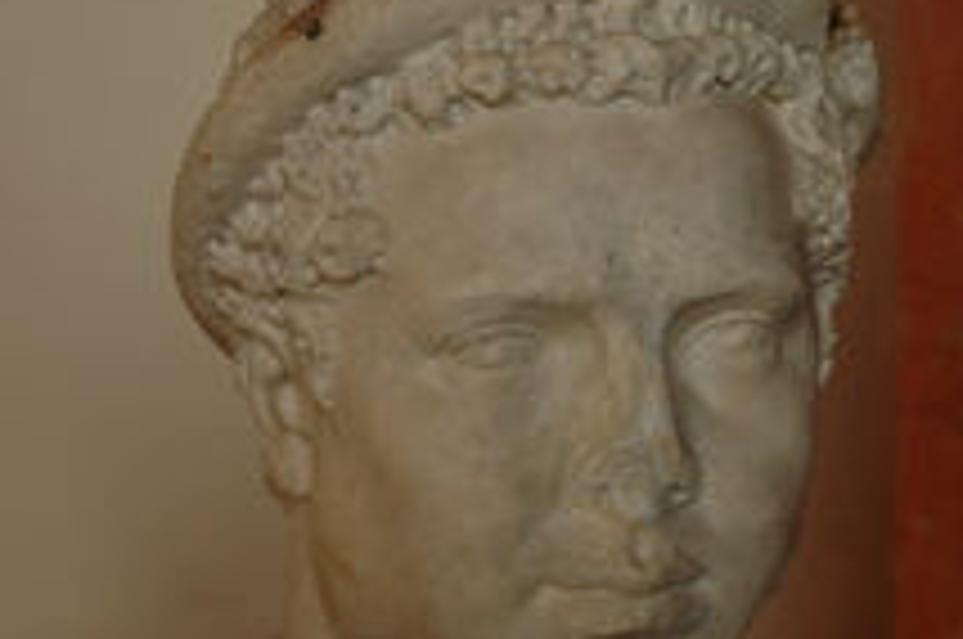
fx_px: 3632
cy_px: 338
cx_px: 554
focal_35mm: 136
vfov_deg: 10.1
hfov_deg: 15.1
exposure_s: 1/45
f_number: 4.5
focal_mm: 44
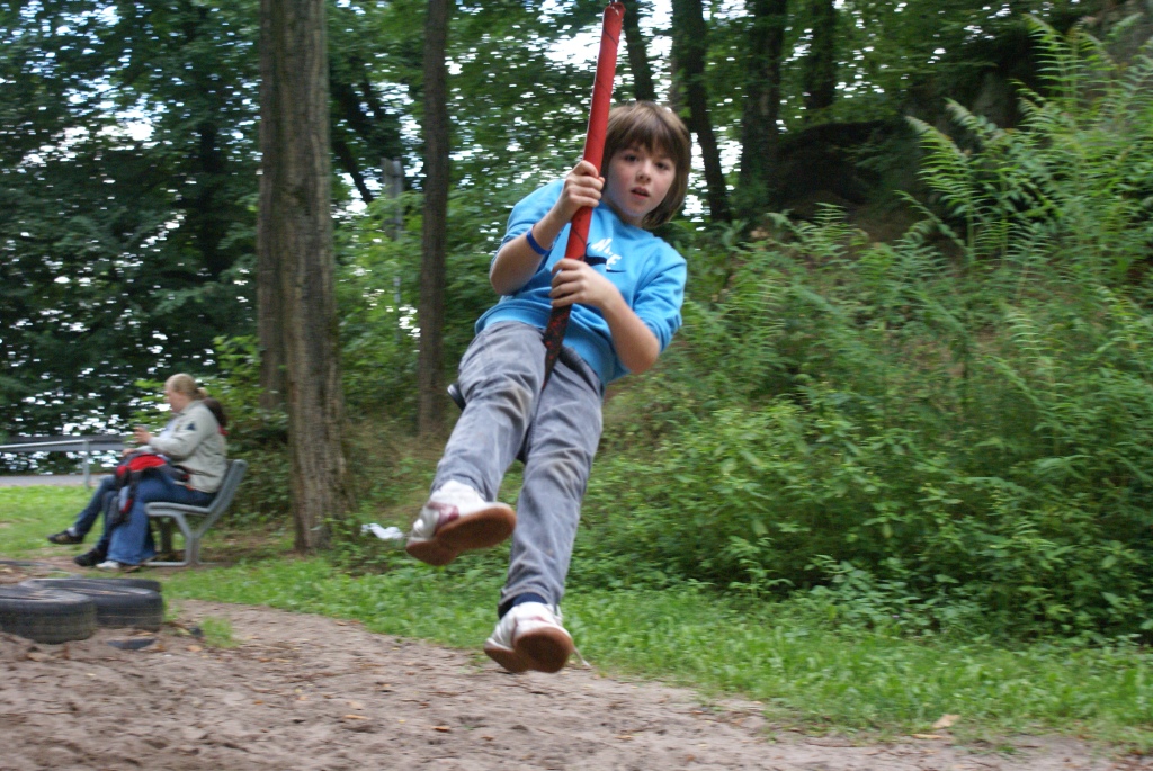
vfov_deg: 22.7
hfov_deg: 33.4
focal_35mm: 60
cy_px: 386
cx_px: 576
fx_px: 1924
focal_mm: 40
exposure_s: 1/125
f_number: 5.6
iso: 800
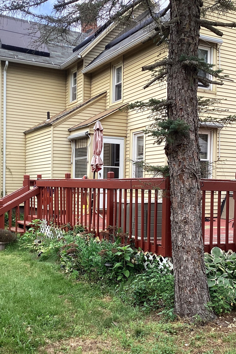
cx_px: 86
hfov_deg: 33.2
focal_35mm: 40
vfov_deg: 48.4
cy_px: 190
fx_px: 393
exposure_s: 1/375
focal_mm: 3.3
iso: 25
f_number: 2.4
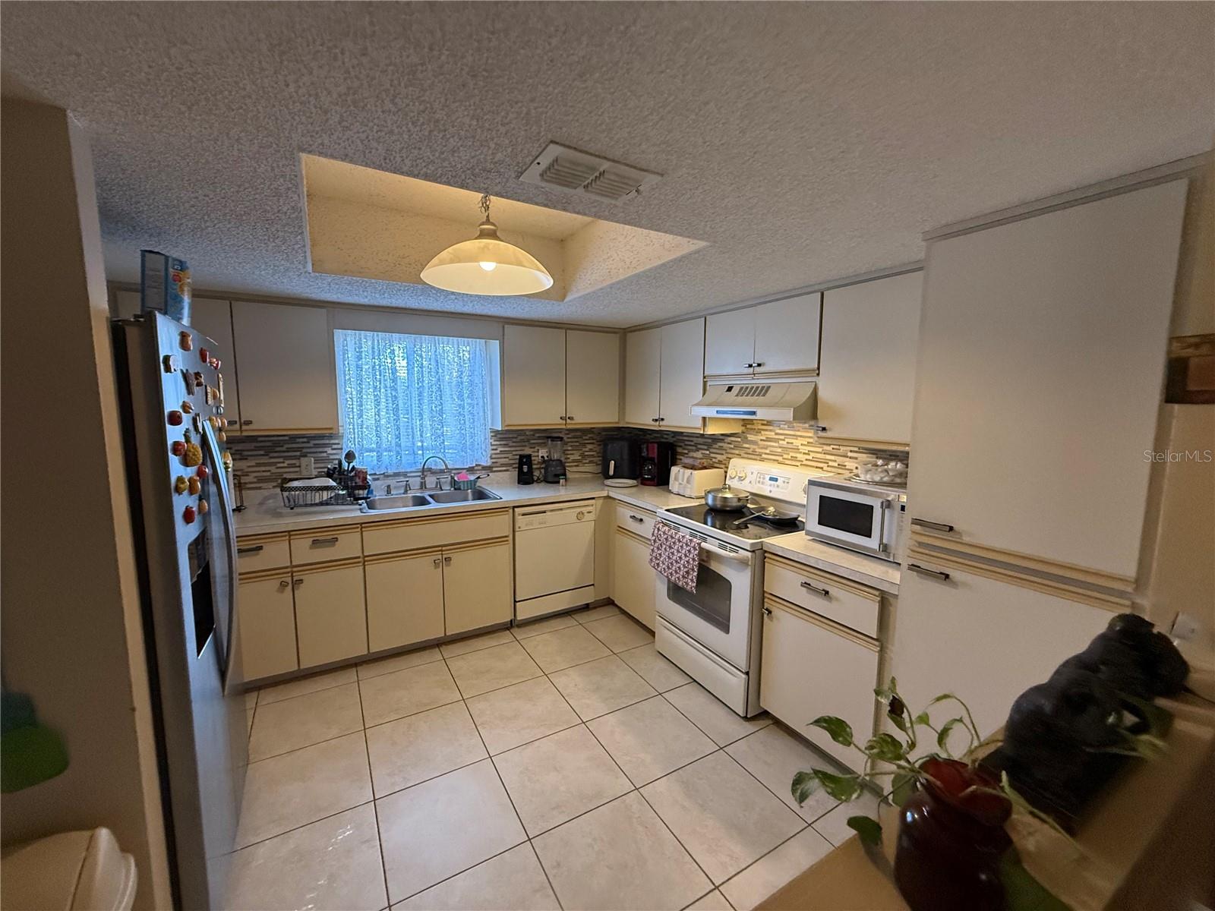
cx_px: 608
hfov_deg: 102.1
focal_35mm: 14
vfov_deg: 85.7
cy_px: 456
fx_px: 491
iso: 400
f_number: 2.2
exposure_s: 1/120
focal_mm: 2.22
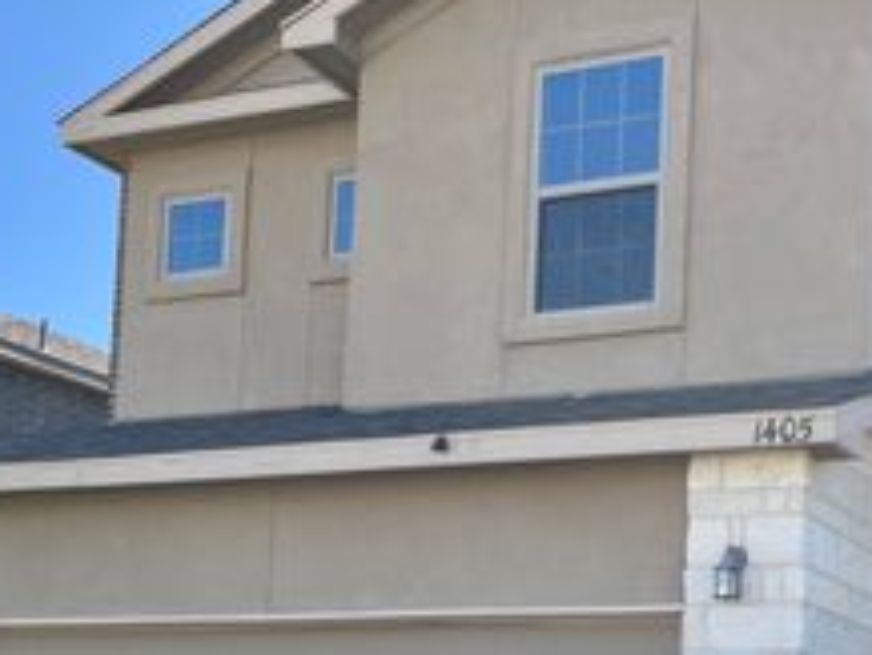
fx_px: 1512
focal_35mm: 60
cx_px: 824
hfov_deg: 30.4
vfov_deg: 22.8
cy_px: 745
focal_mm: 5.1
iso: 50
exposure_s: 1/1096
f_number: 1.6
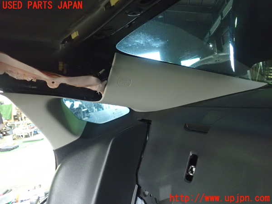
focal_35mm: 30
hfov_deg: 60.0
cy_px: 102
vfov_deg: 46.8
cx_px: 136
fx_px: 236
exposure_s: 1/30
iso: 1600
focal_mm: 5.5
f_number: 2.3
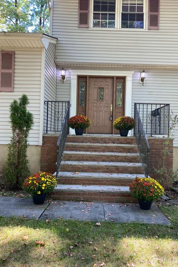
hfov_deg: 46.4
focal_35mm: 28
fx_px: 208
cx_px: 93
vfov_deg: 65.5
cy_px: 130
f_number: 1.8
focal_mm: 4.25
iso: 50
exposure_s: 1/121
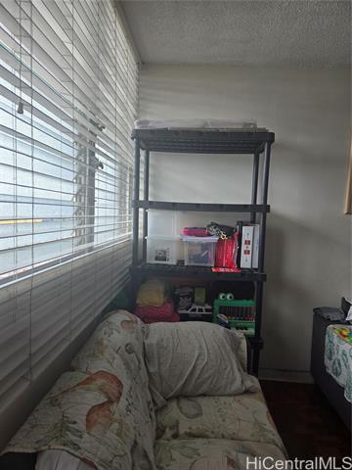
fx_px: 312
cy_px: 235
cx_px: 176
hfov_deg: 58.9
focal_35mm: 23
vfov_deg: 73.9
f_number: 1.8
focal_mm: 5.4
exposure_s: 1/60
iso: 25
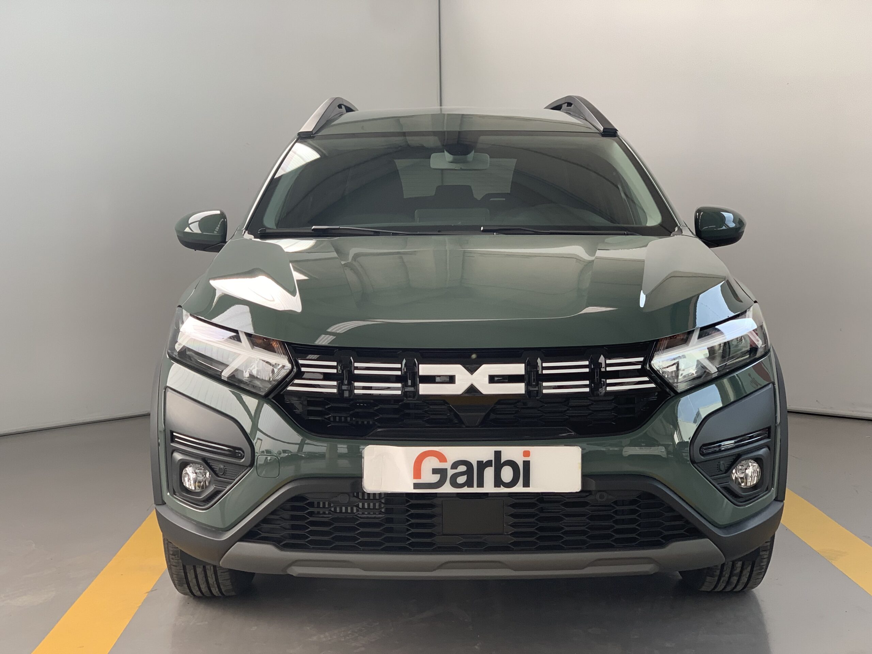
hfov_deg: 36.8
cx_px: 436
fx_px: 1310
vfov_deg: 28.0
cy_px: 327
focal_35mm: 52
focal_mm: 6
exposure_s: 1/122
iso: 64
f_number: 2.4
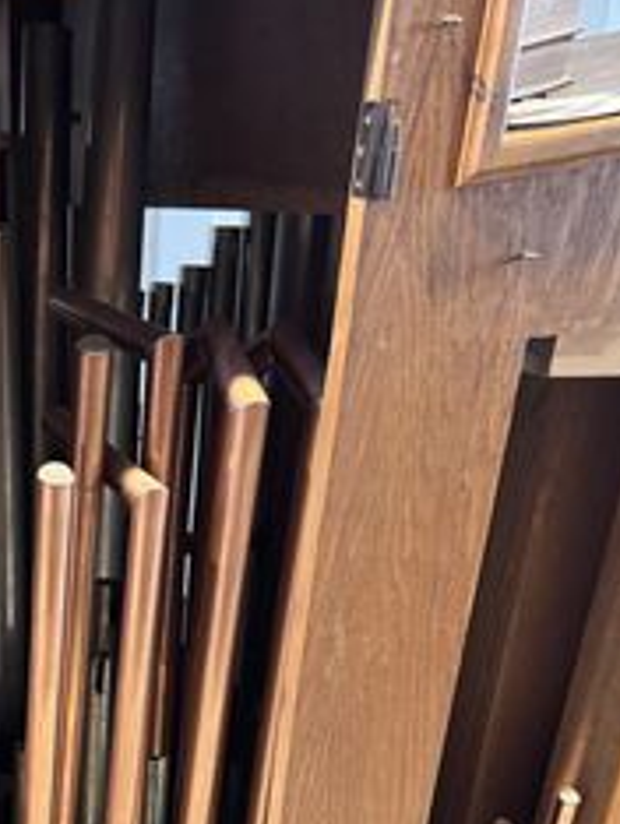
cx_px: 102
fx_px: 977
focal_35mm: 41
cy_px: 666
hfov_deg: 33.9
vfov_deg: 43.5
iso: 1000
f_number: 1.78
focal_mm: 6.76
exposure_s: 1/33
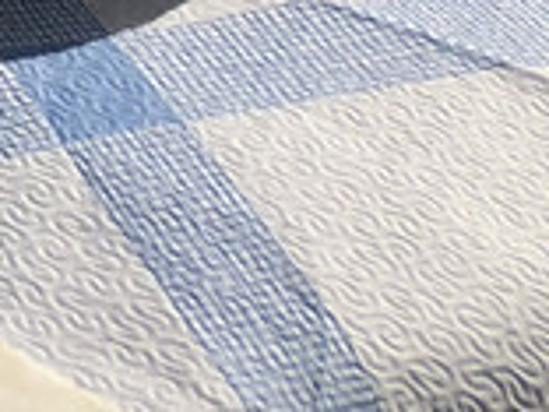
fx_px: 3045
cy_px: -824
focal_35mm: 192
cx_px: -1149
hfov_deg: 8.5
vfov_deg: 6.9
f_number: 1.8
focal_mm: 4
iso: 25
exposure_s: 1/4367
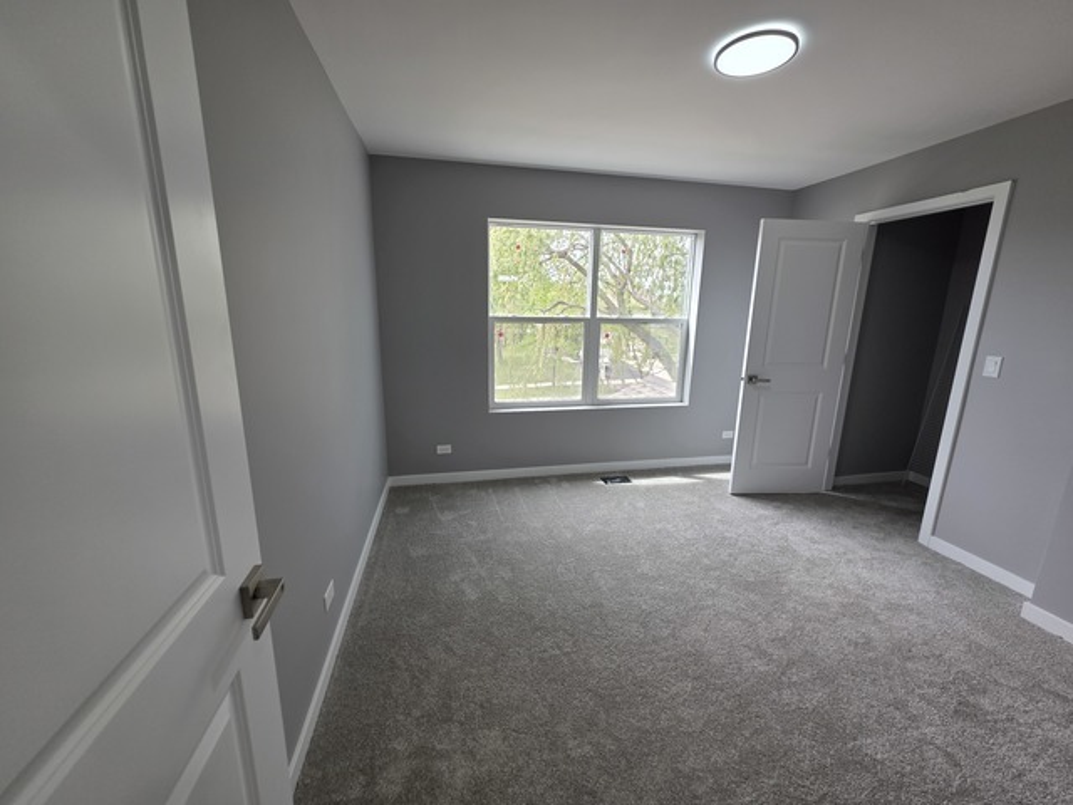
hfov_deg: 106.2
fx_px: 403
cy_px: 402
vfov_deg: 89.9
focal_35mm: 13
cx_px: 536
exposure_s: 1/137
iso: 40
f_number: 1.9
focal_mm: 2.2
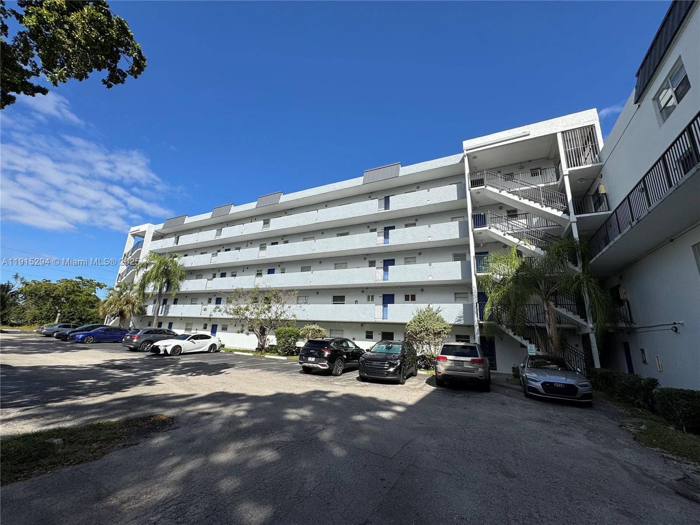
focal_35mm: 14
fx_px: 283
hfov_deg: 102.1
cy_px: 262
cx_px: 350
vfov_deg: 85.7
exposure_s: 1/2770
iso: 50
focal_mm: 2.22
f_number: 2.2
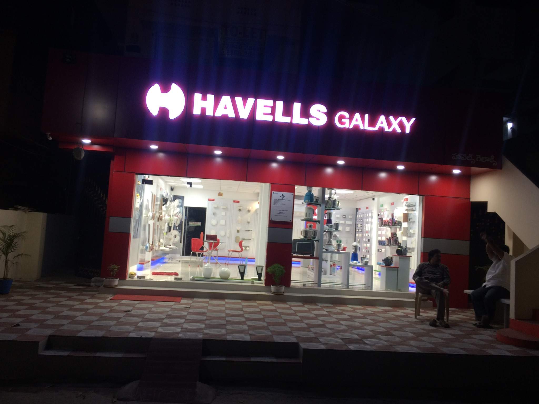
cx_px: 270
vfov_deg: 48.2
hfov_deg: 61.7
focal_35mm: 29
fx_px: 452
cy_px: 202
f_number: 2.2
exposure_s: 1/33
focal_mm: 4.15
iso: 50
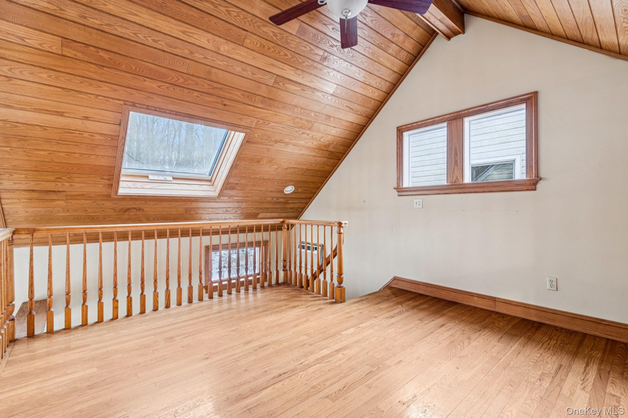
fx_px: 279
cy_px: 209
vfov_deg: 73.7
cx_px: 314
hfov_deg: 96.7
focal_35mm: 16
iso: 400
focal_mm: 16
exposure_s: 1/10
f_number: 8
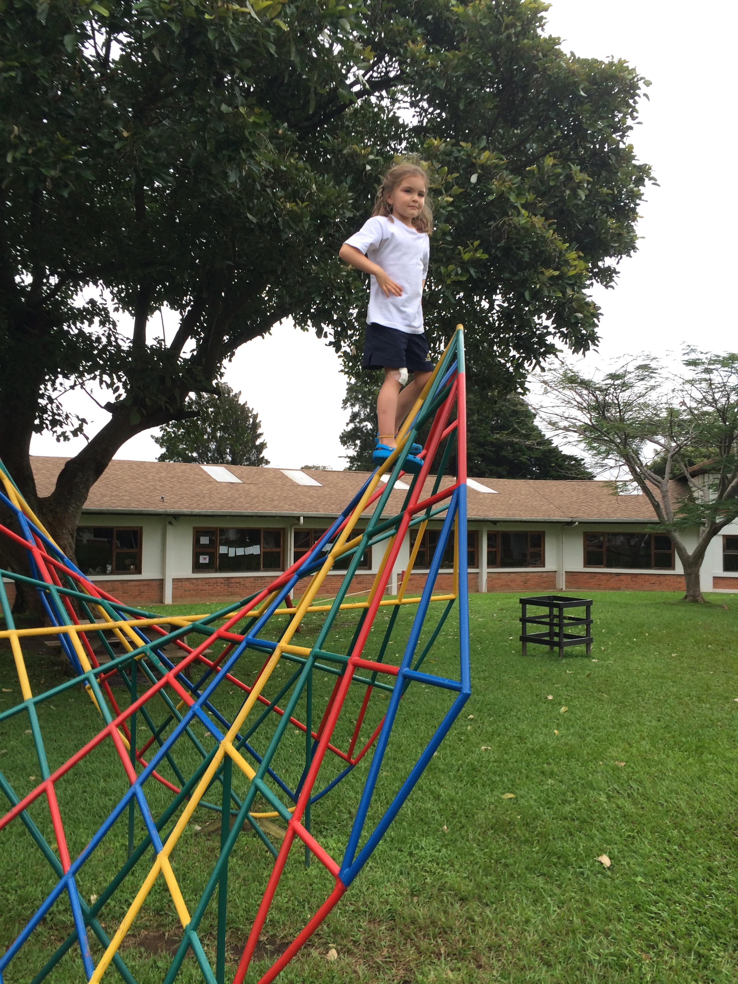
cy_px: 492
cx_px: 369
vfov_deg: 60.0
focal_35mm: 30
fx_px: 853
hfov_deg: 46.8
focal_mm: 4.12
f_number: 2.2
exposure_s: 1/120
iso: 40
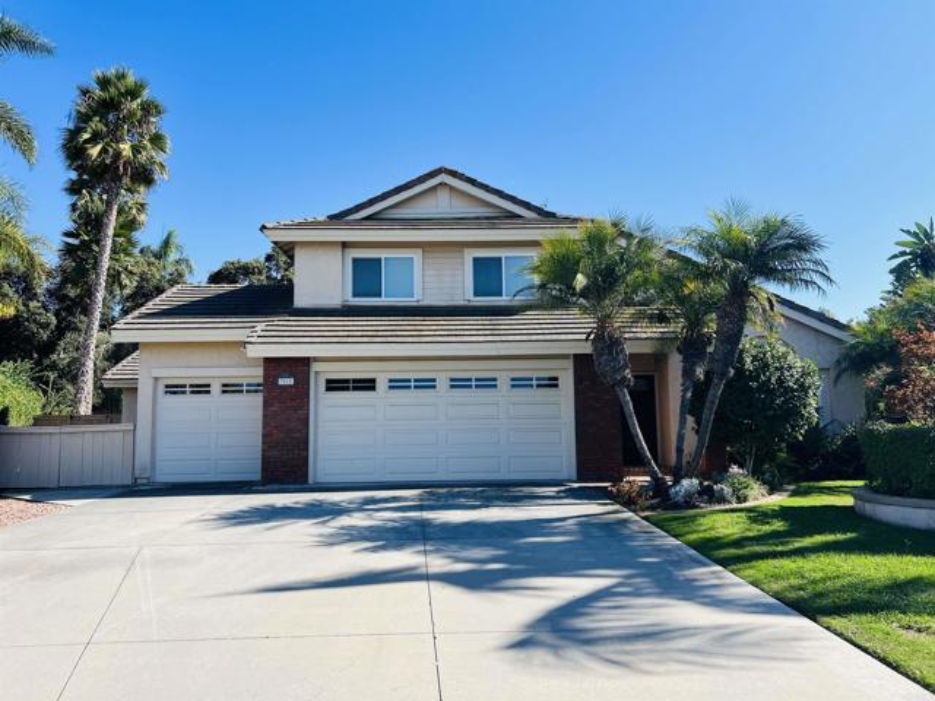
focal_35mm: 26
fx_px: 702
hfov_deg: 67.3
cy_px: 350
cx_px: 468
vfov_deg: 53.1
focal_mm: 5.7
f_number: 1.5
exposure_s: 1/2915
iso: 50
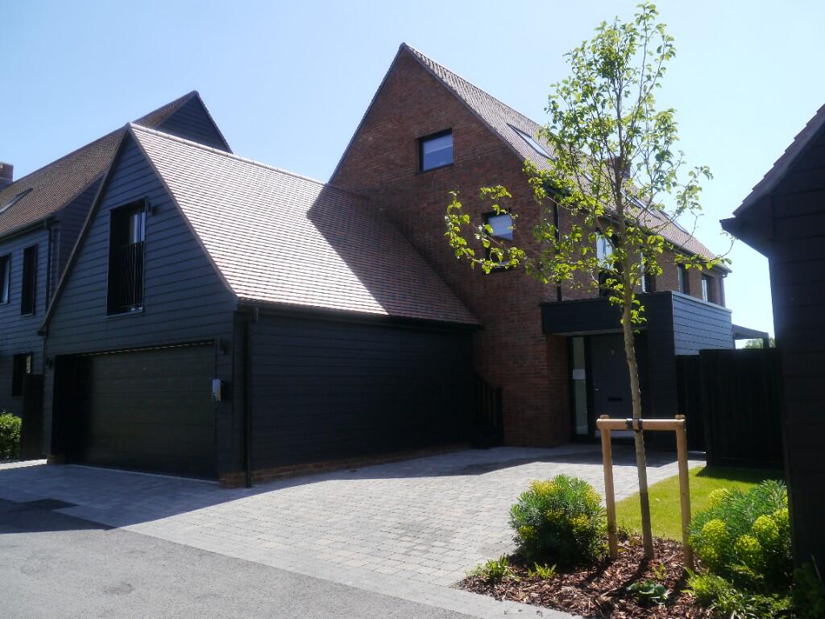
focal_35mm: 28
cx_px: 412
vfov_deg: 49.8
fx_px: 668
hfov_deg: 63.4
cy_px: 310
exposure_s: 1/400
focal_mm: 14
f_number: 6.3
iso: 160
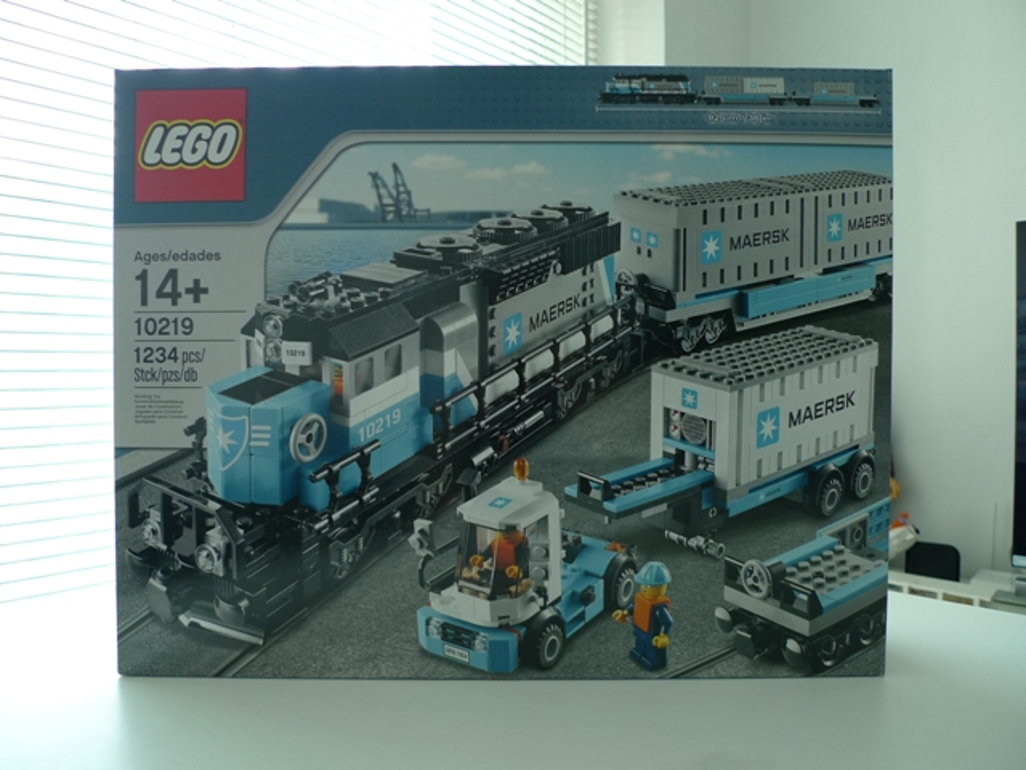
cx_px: 513
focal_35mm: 24
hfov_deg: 71.6
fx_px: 711
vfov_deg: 56.8
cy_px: 385
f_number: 2
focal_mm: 5.1
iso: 80
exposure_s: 1/60
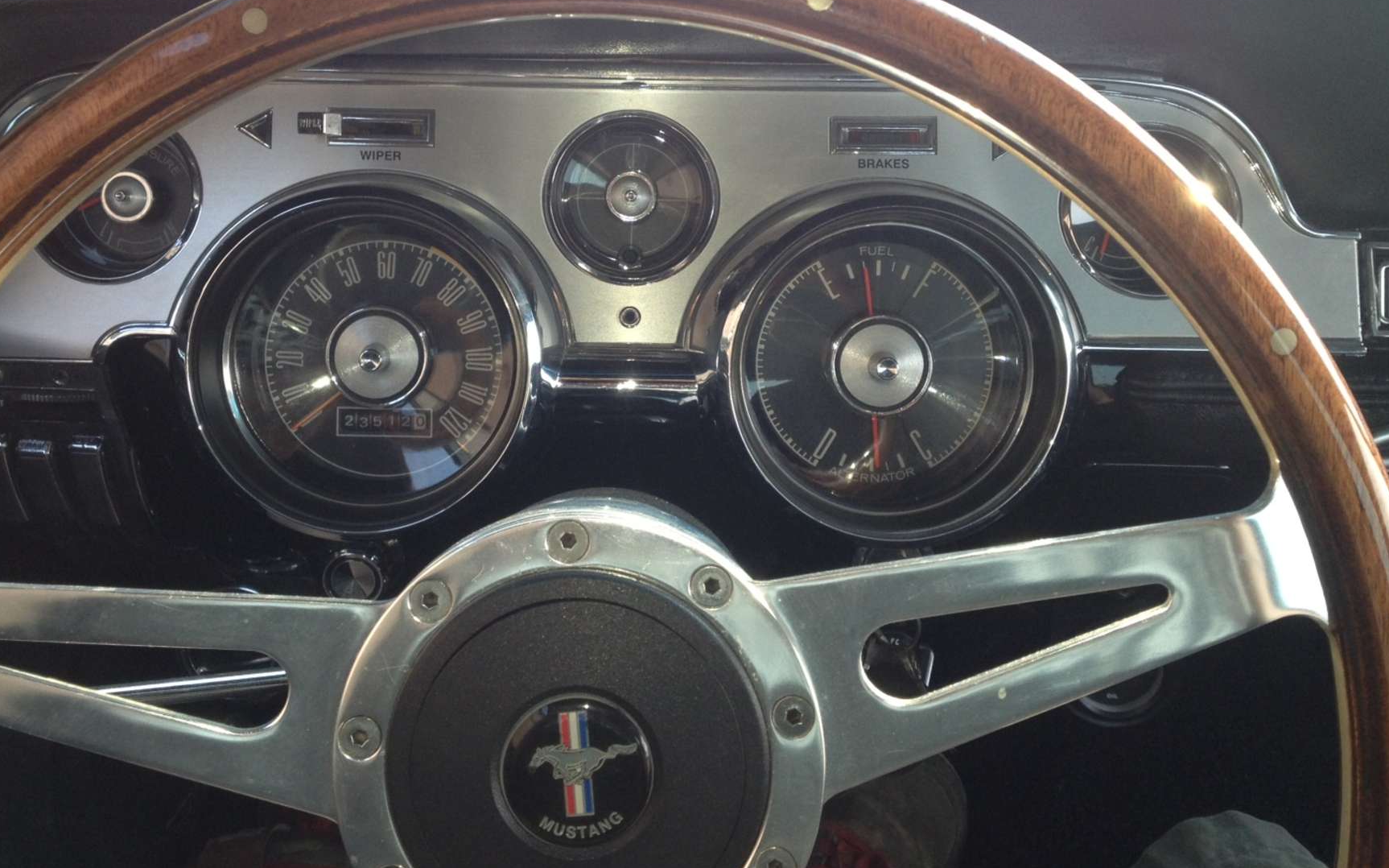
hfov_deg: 46.2
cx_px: 645
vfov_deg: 29.7
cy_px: 321
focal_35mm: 43
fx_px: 1627
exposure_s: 1/120
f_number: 2.4
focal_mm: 4.28
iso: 64
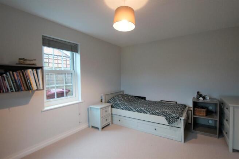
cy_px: 80
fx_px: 109
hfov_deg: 95.0
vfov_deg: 71.9
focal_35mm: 16
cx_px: 120
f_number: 4
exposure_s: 1/60
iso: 800
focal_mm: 11
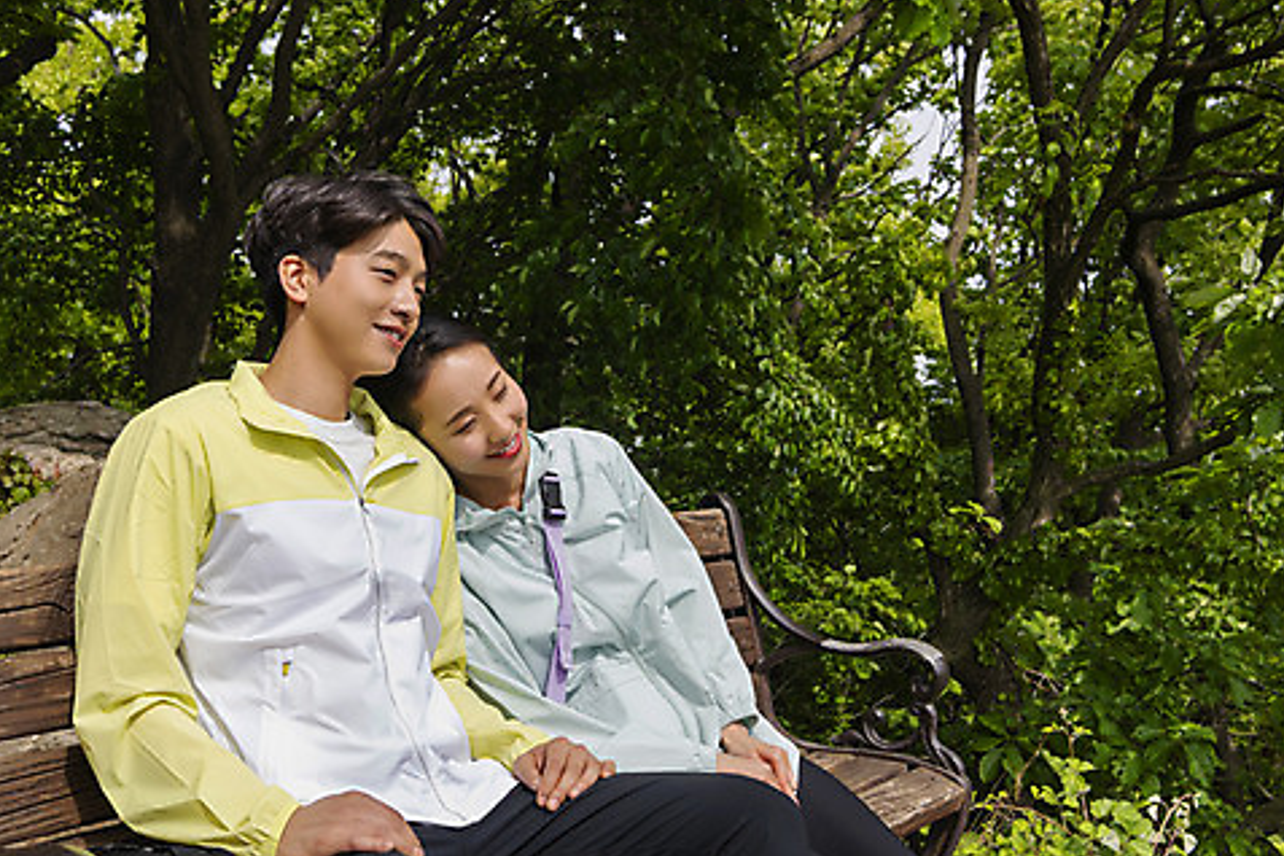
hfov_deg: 44.5
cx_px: 587
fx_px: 1569
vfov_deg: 30.5
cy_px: 455
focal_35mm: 44
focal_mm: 35
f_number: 9
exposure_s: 1/125
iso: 100
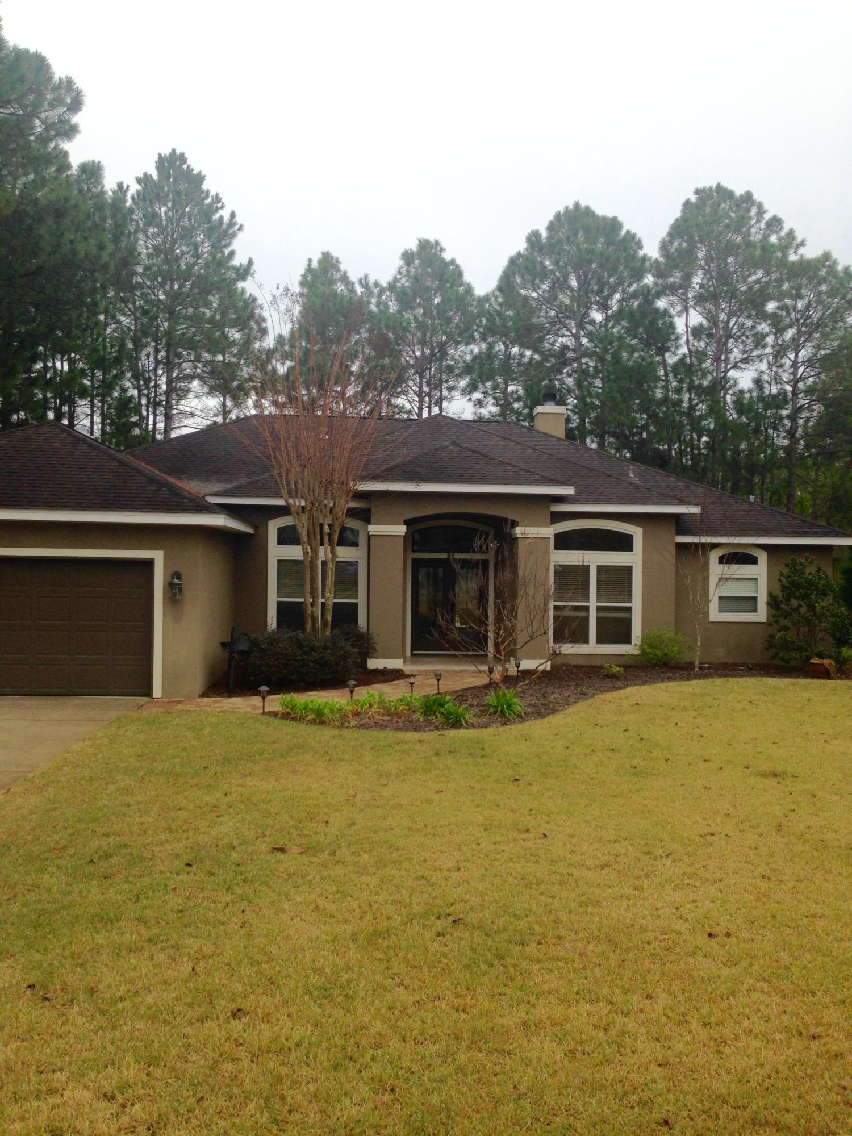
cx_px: 426
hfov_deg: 42.9
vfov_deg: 55.4
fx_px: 1083
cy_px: 568
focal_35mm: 33
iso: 50
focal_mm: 4.12
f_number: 2.4
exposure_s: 1/484
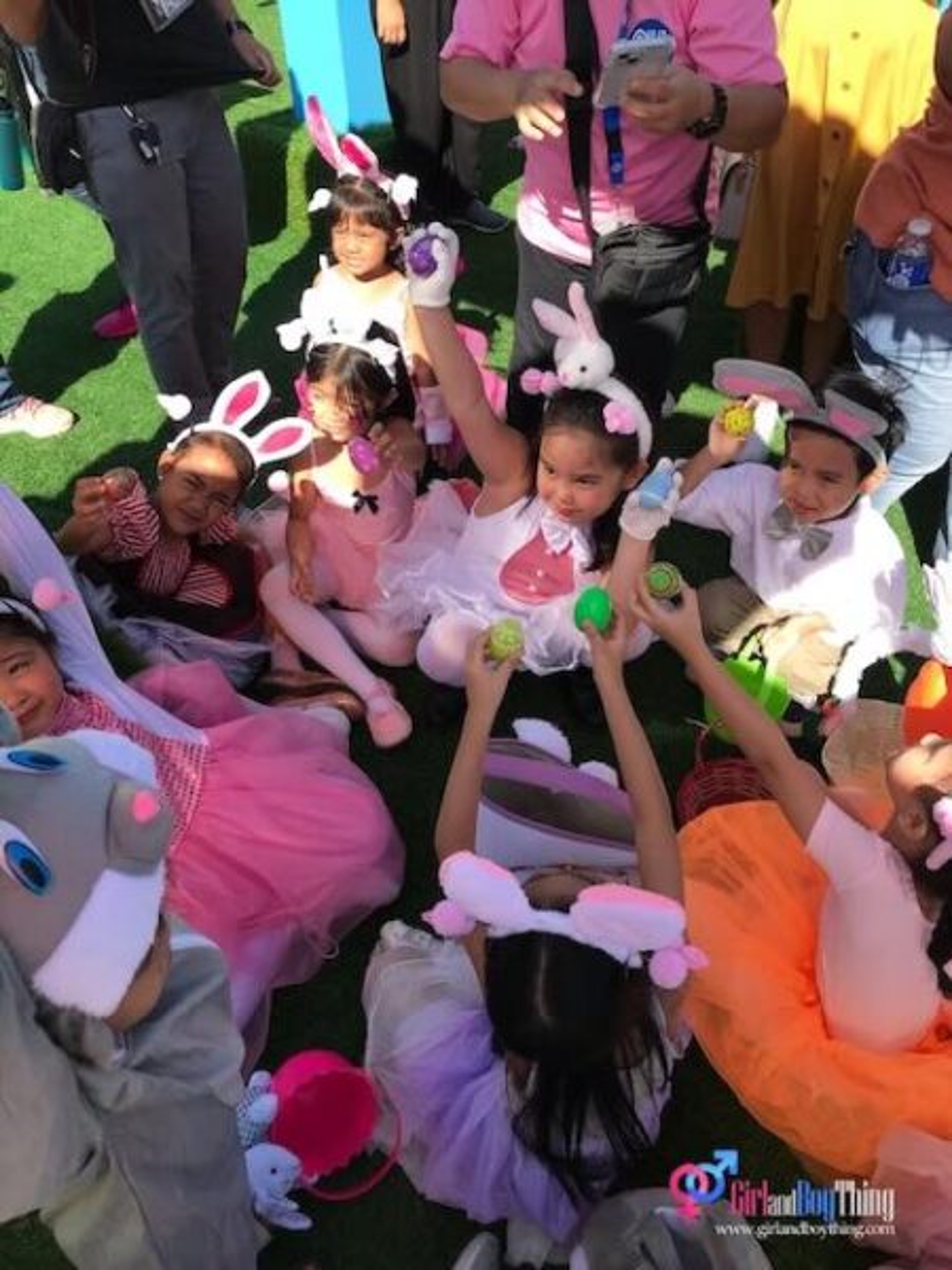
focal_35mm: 28
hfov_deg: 49.7
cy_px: 635
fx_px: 1027
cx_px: 476
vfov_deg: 63.4
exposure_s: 1/1008
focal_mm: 3.99
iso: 20
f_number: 1.8
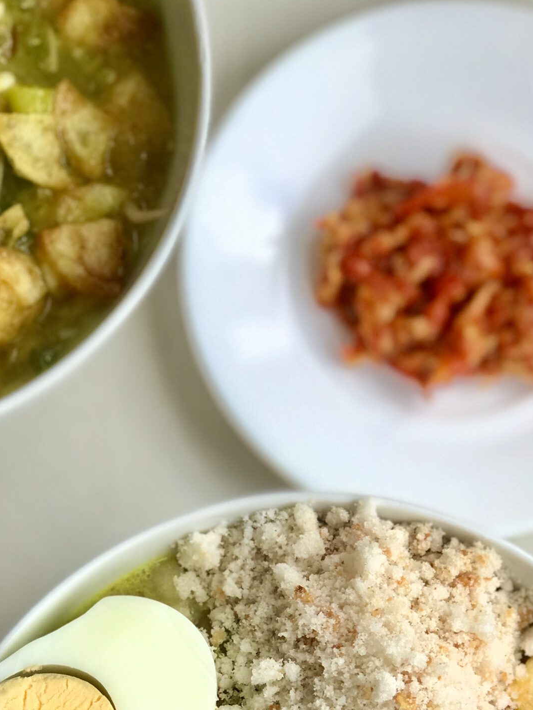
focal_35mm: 103
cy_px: 627
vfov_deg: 18.8
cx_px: 175
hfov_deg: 14.3
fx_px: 2114
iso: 20
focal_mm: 6.6
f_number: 2.8
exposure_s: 1/100
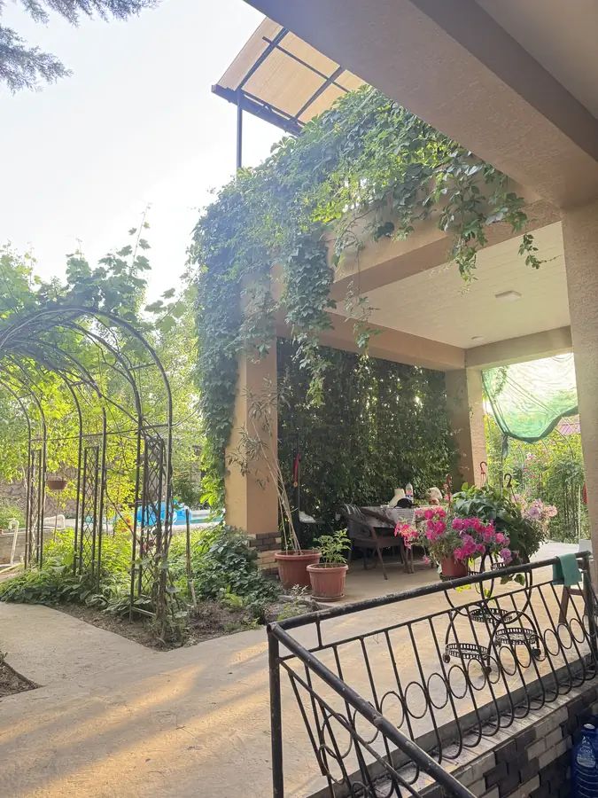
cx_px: 299
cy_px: 399
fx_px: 553
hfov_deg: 56.8
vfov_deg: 71.6
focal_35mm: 24
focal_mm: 6.76
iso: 200
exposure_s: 1/121
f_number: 1.78
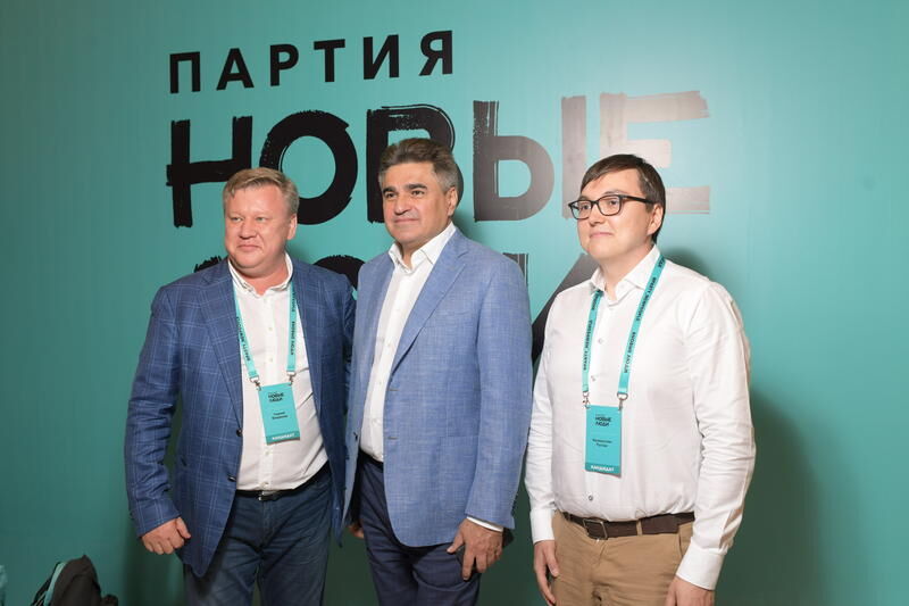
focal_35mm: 35
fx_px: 884
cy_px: 303
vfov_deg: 37.8
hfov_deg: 54.4
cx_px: 454
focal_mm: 35
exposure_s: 1/200
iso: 800
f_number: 5
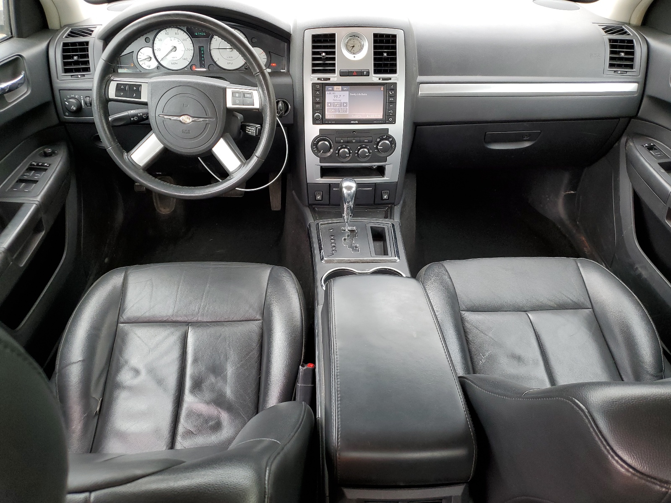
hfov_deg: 67.3
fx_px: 504
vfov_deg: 53.1
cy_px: 252
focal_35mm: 26
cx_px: 336
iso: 71
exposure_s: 1/120
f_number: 1.5
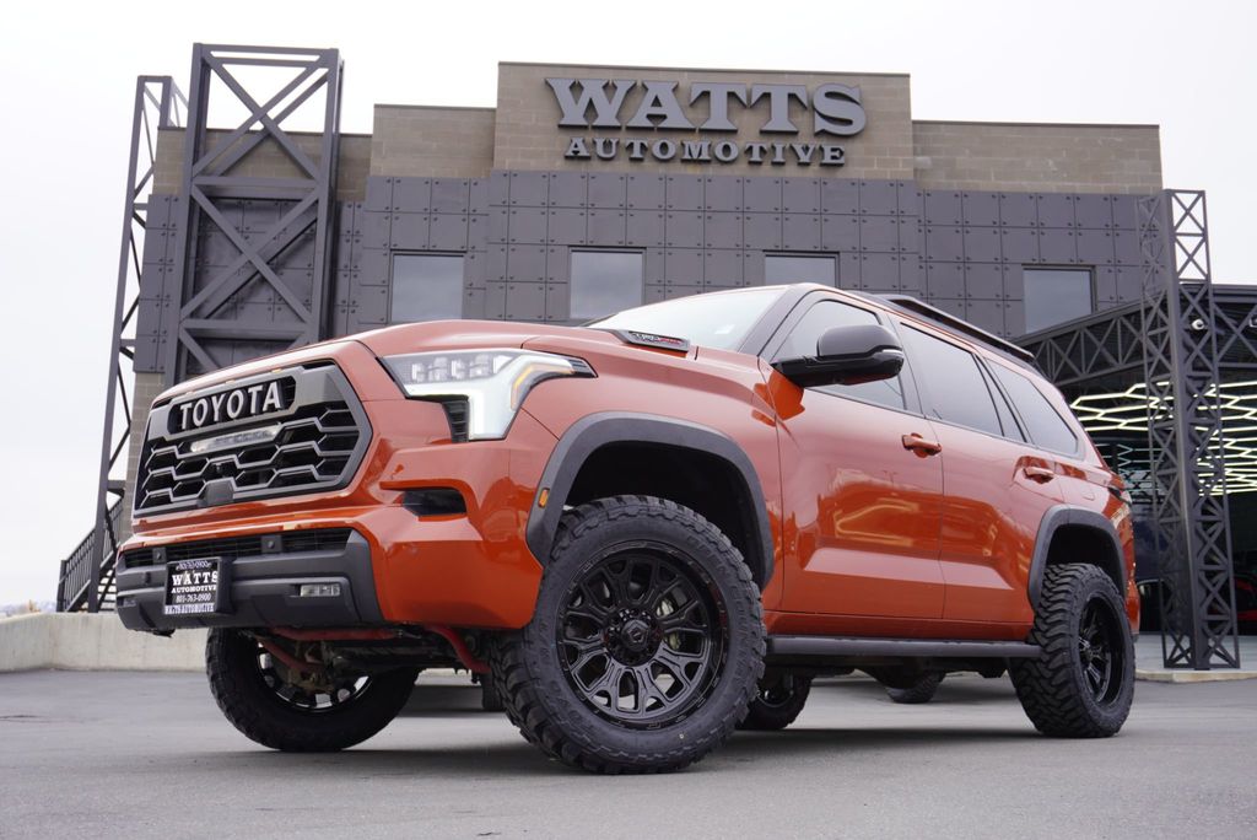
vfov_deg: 36.9
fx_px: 1258
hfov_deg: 53.1
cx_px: 628
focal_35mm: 36
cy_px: 420
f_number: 5
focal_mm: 24
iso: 100
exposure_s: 1/100
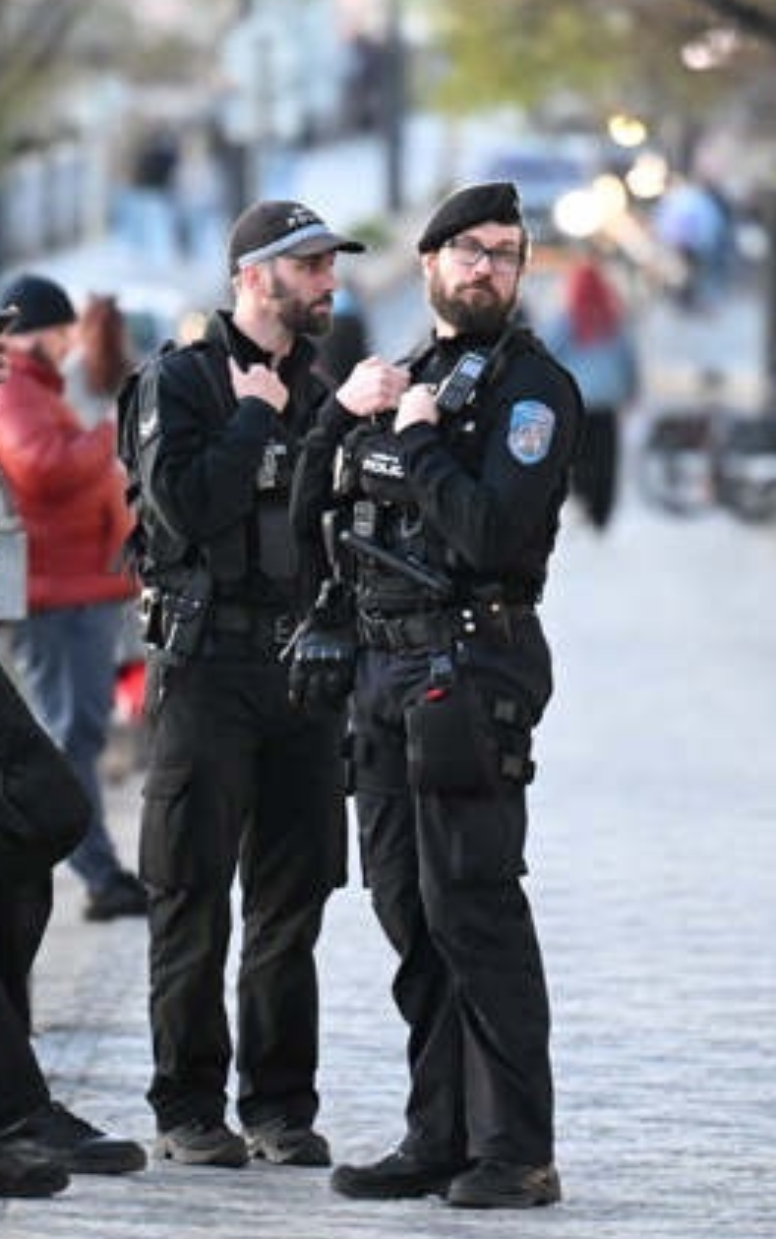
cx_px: 454
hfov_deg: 2.6
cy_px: 637
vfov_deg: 4.2
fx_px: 16963
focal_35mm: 502
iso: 8000
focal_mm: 200
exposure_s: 1/320
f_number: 2.8
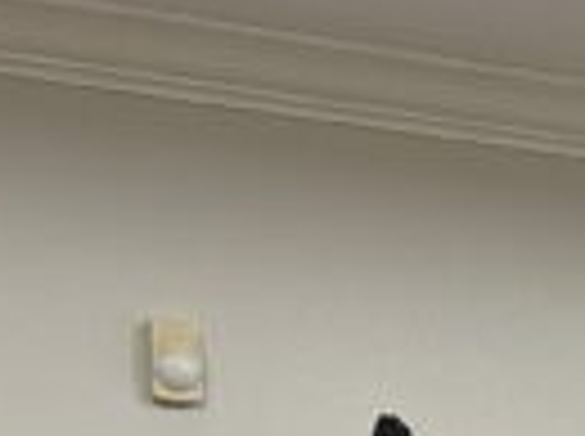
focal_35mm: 142
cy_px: 1209
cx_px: 801
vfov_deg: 8.9
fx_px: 2395
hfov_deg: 13.3
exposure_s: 1/60
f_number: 1.78
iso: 125
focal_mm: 6.86
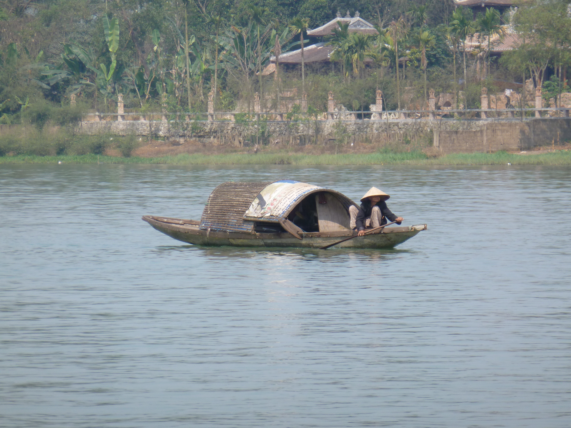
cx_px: 286
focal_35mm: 455
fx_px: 7505
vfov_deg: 3.3
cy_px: 214
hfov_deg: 4.4
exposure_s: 1/200
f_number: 5.9
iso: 100
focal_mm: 68.8
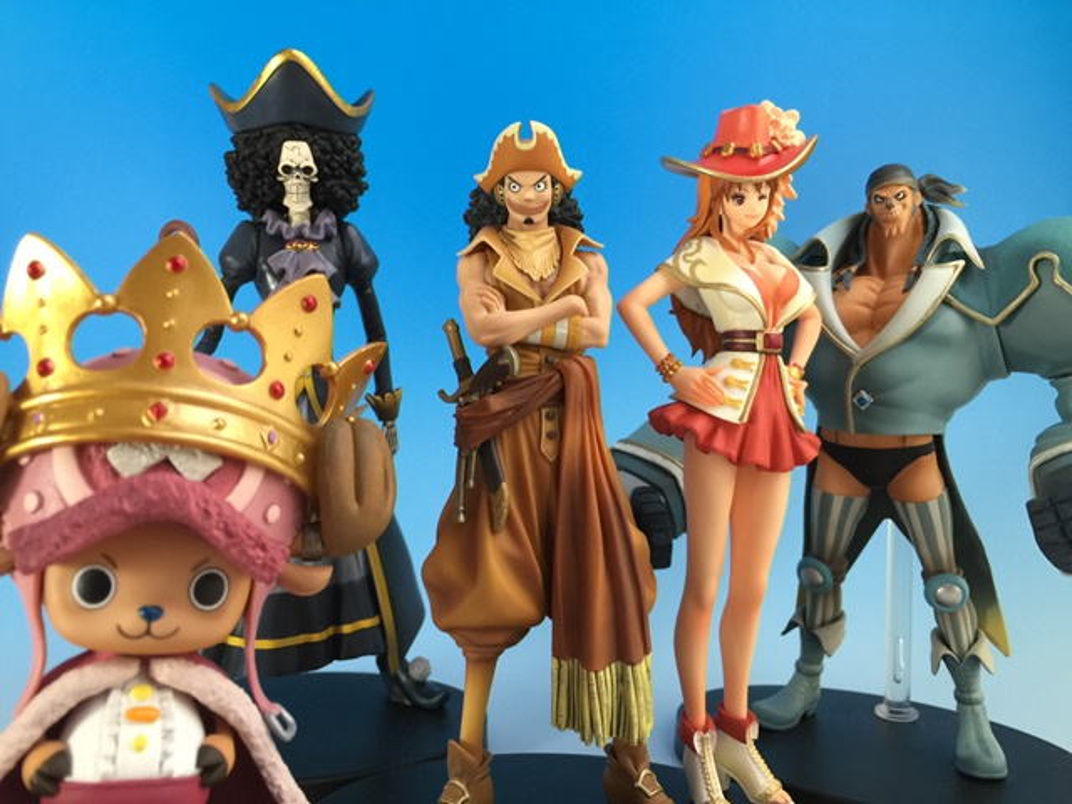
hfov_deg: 61.7
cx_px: 536
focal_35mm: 29
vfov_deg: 48.2
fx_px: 898
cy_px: 402
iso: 64
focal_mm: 4.15
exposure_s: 1/17
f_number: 2.2
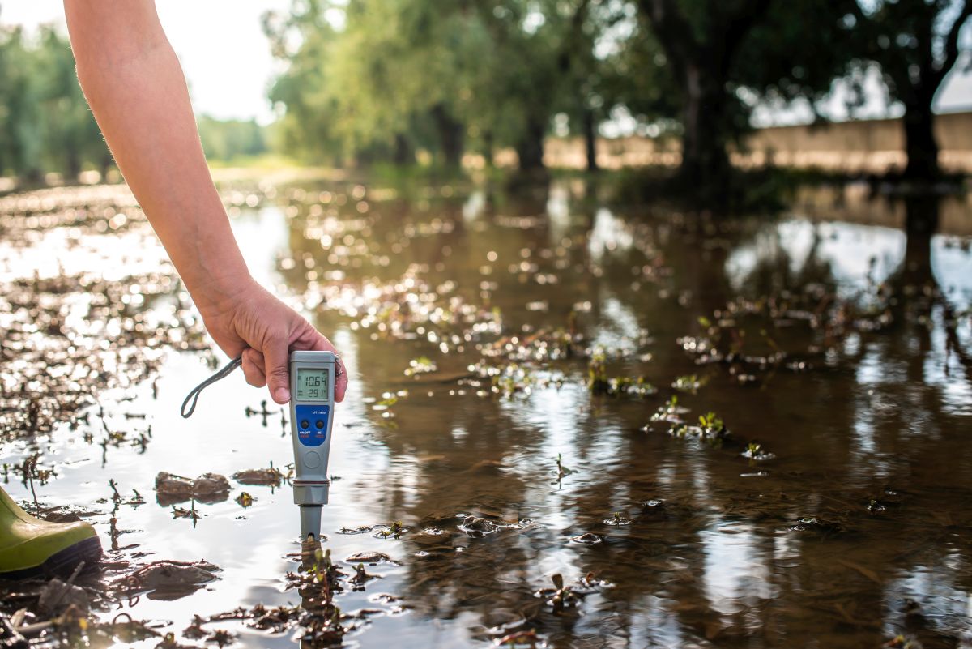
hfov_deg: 39.6
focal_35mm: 50
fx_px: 1350
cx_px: 486
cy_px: 324
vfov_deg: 27.0
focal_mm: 50
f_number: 3.2
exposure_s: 1/250
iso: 100
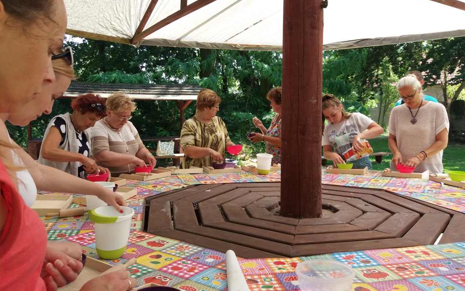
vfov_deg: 41.8
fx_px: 380
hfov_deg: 62.9
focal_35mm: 30
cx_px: 232
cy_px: 130
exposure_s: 1/189
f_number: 1.9
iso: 64
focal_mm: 3.7
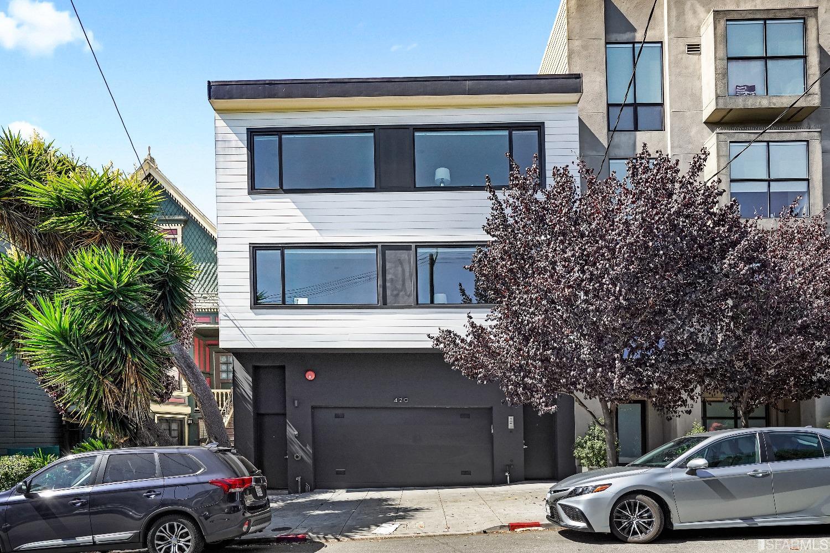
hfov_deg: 81.2
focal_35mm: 21
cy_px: 276
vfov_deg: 59.5
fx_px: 484
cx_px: 415
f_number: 8
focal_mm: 21
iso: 1250
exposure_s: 1/400
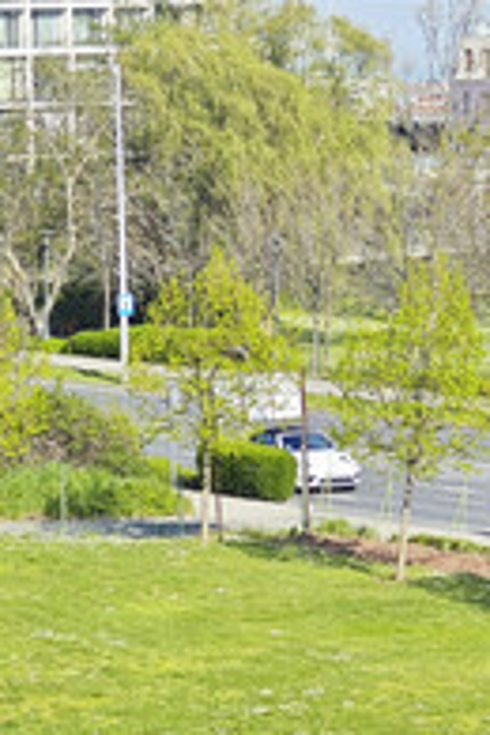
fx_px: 4083
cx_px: 68
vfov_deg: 10.3
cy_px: 450
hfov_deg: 6.9
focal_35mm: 200
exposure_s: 1/860
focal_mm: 7.06
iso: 50
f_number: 2
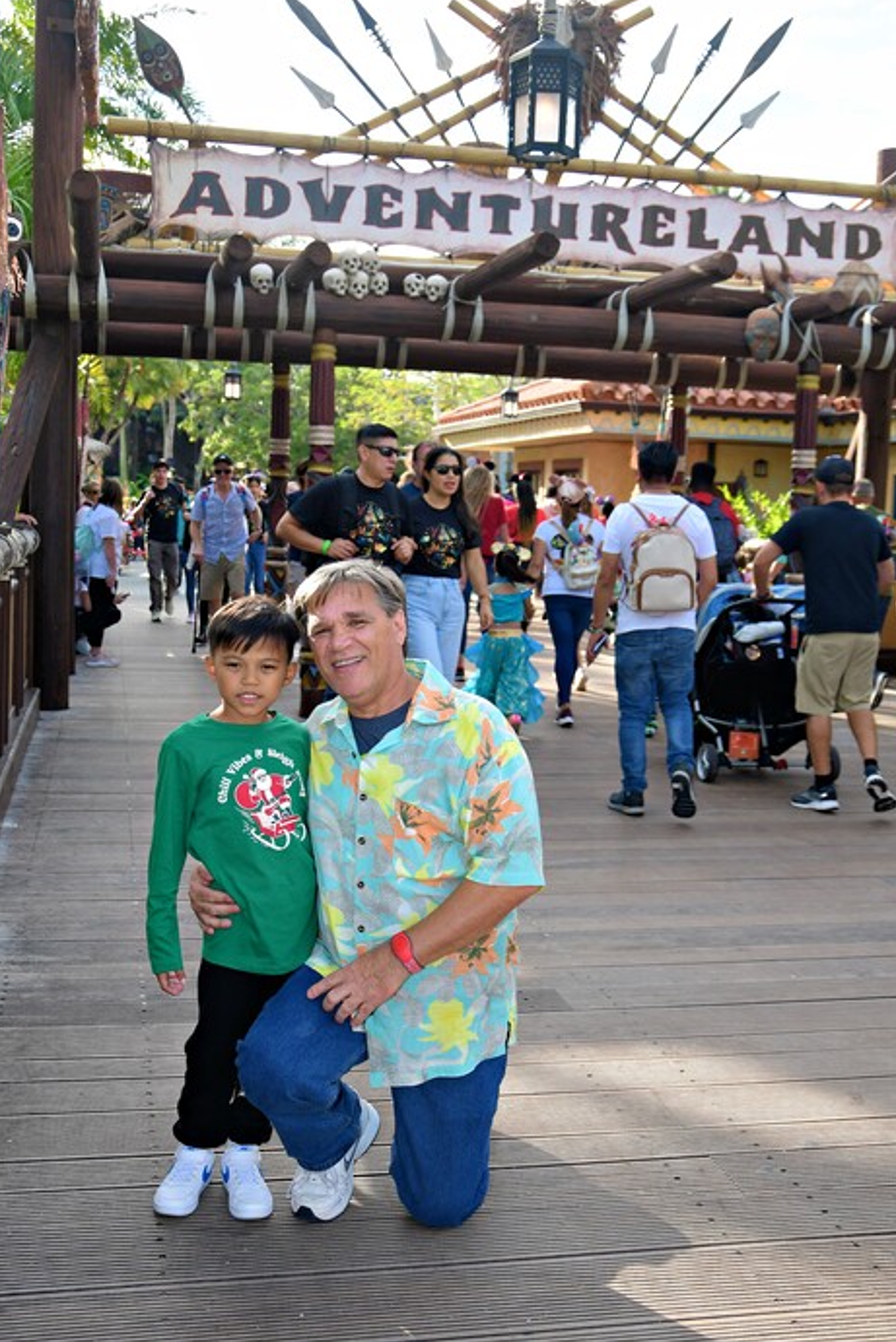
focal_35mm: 40
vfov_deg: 48.4
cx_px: 400
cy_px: 629
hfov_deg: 33.4
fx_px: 1492
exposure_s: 1/200
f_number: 4
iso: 100
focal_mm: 24
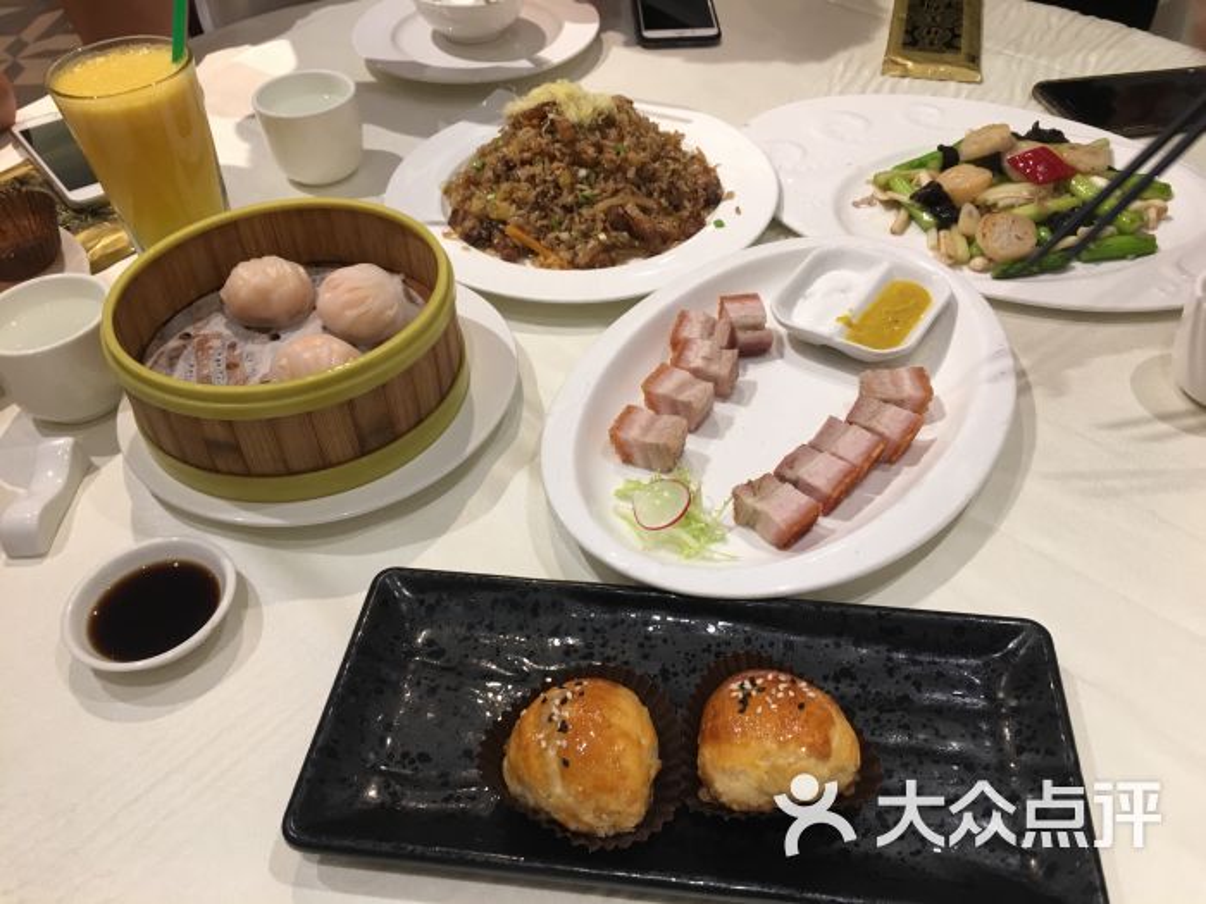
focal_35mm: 29
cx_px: 603
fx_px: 1010
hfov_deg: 61.7
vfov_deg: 48.2
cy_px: 452
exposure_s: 1/17
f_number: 2.2
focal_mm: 4.15
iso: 40
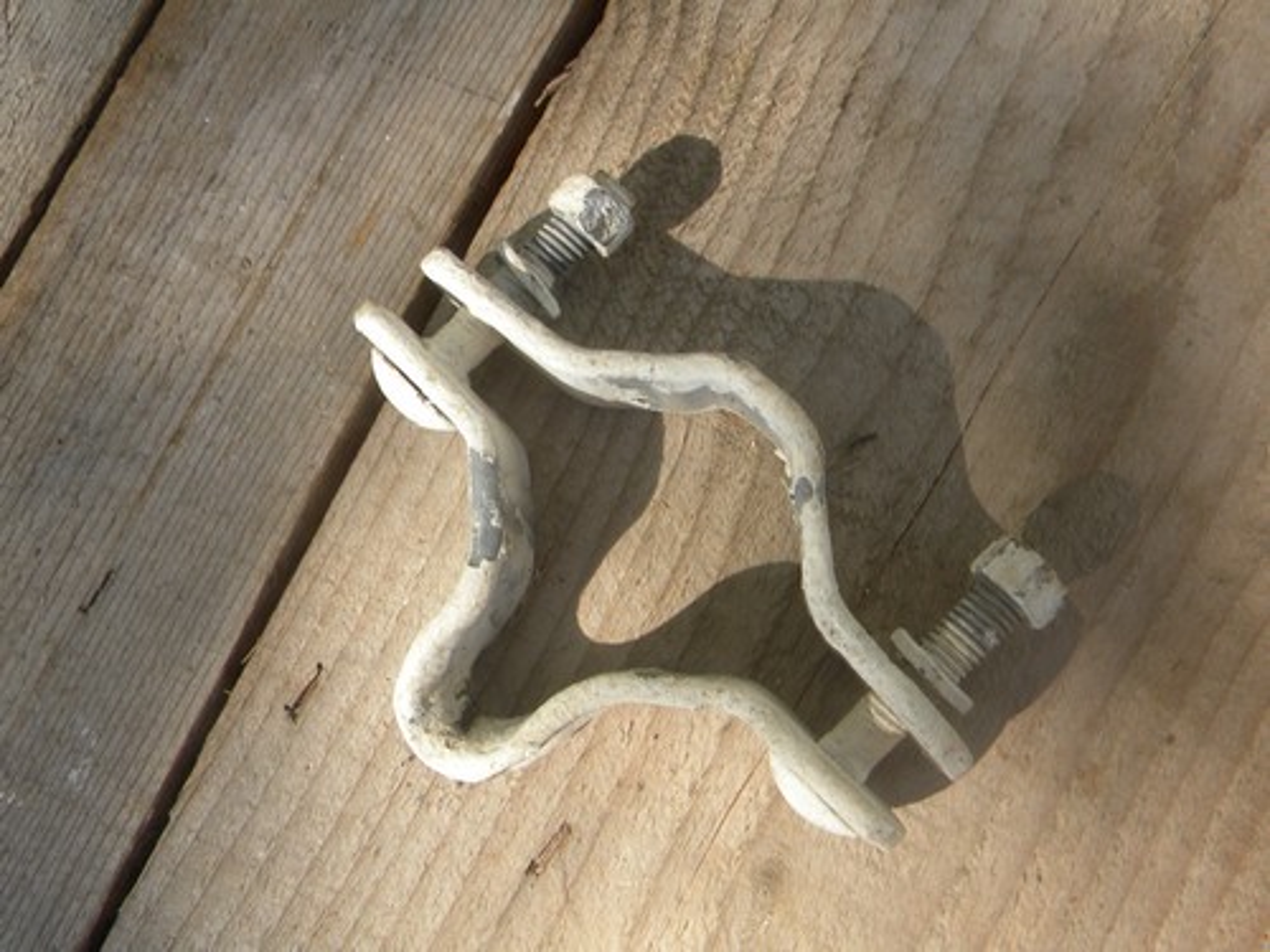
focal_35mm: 36
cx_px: 635
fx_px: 1321
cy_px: 476
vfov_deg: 39.7
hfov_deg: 51.4
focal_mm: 6.4
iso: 80
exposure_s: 1/268
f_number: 3.7
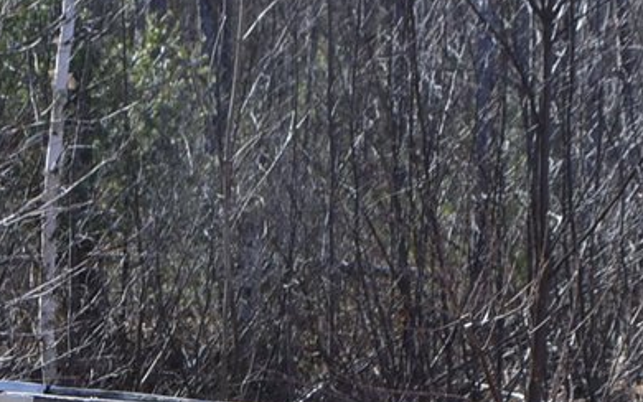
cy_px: 886
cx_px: 23
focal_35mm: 120
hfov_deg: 17.0
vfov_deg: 9.9
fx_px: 2103
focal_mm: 18
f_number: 8
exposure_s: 1/250
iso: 200
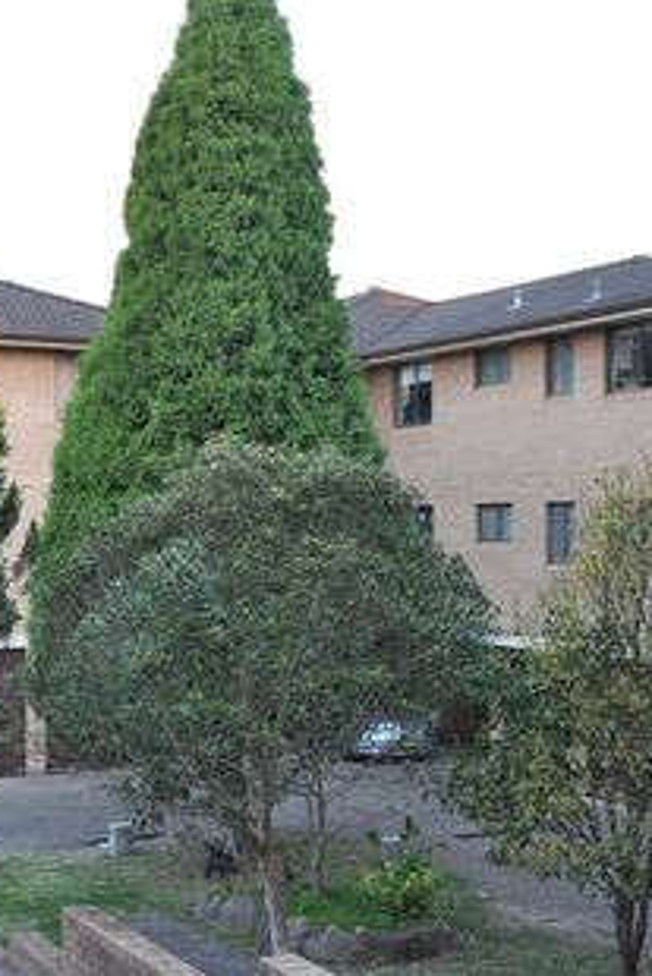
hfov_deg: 23.9
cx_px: 340
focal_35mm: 57
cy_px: 490
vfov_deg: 35.2
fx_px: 1540
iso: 640
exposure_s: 1/80
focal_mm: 25
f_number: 4.5
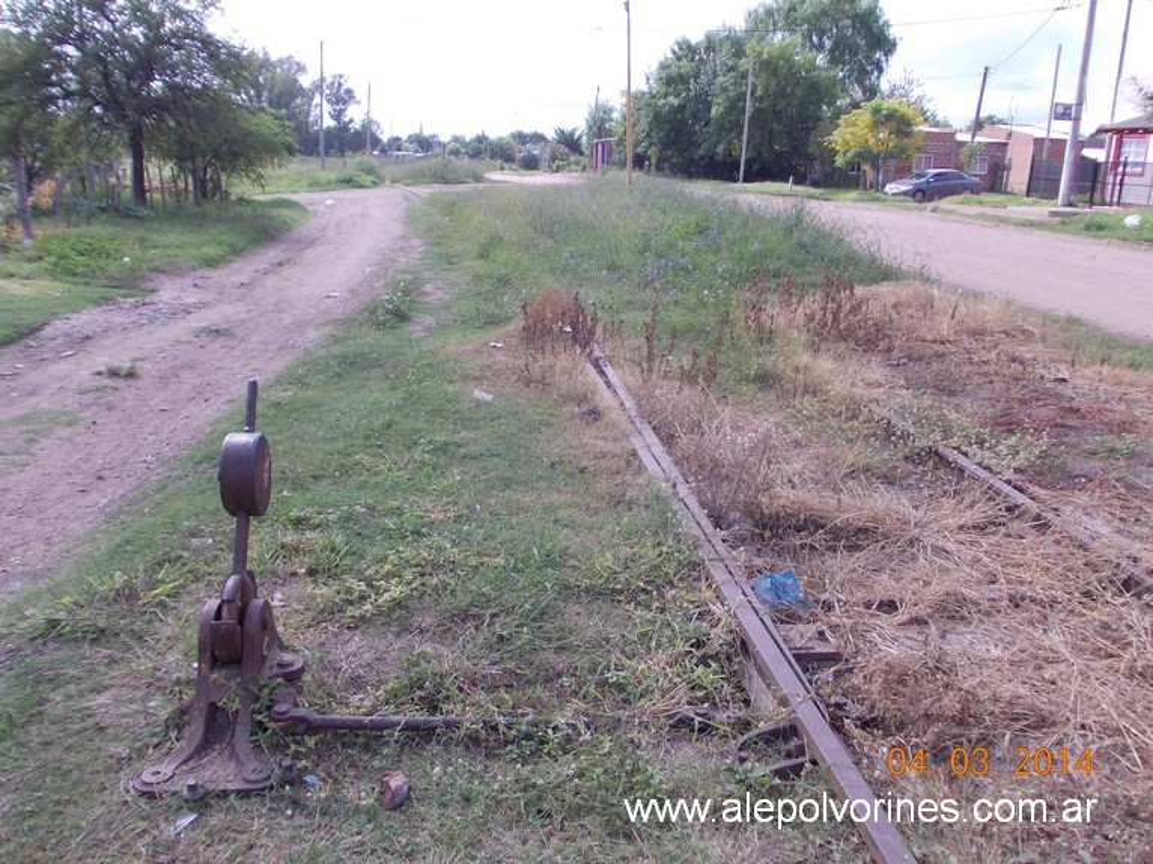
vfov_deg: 49.7
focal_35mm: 28
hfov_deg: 63.5
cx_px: 576
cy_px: 432
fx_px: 932
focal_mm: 4
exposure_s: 1/160
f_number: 5.4
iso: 80
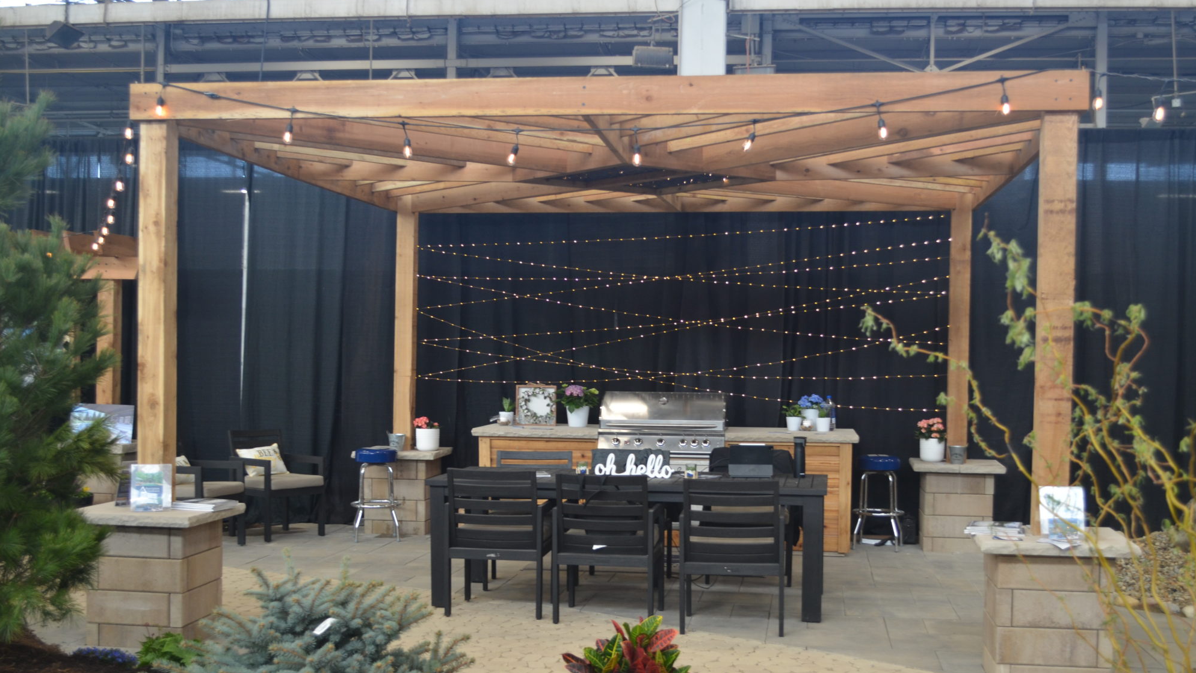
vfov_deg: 28.3
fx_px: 1332
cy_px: 370
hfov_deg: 48.4
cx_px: 605
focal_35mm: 42
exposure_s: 1/80
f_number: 4.5
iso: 400
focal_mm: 26
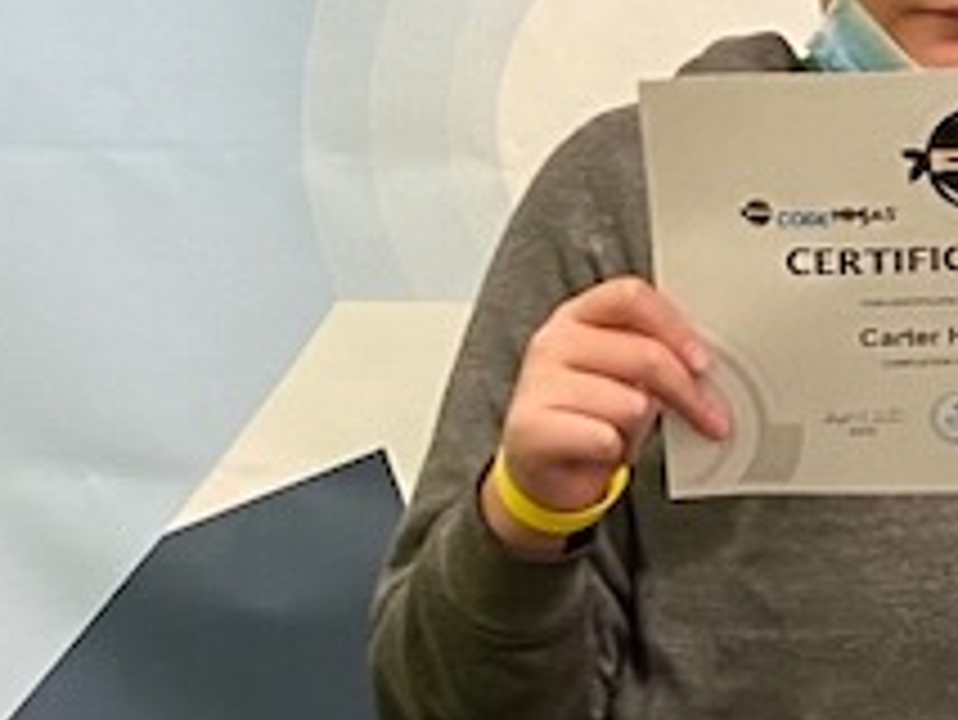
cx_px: 693
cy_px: 454
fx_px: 4320
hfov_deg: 12.6
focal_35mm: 156
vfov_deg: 9.5
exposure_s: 1/60
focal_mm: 4.25
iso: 100
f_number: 1.8
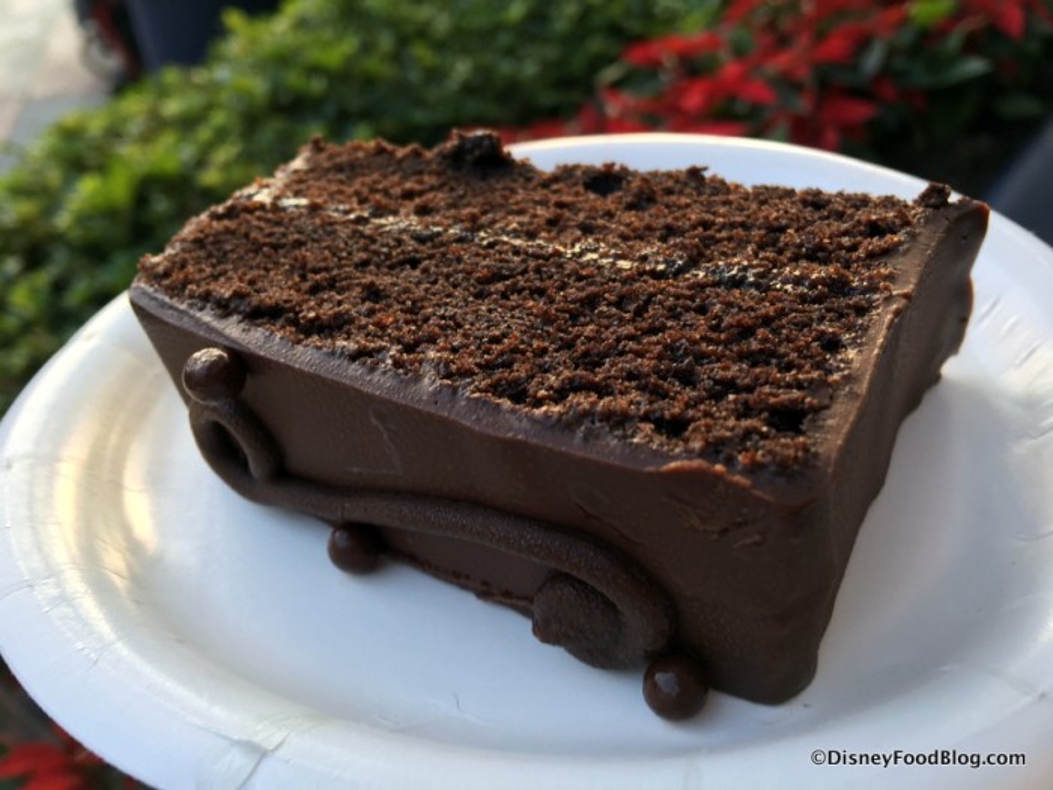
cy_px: 395
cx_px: 526
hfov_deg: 61.7
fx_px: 882
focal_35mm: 29
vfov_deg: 48.2
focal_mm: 4.15
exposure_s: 1/40
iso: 25
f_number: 2.2
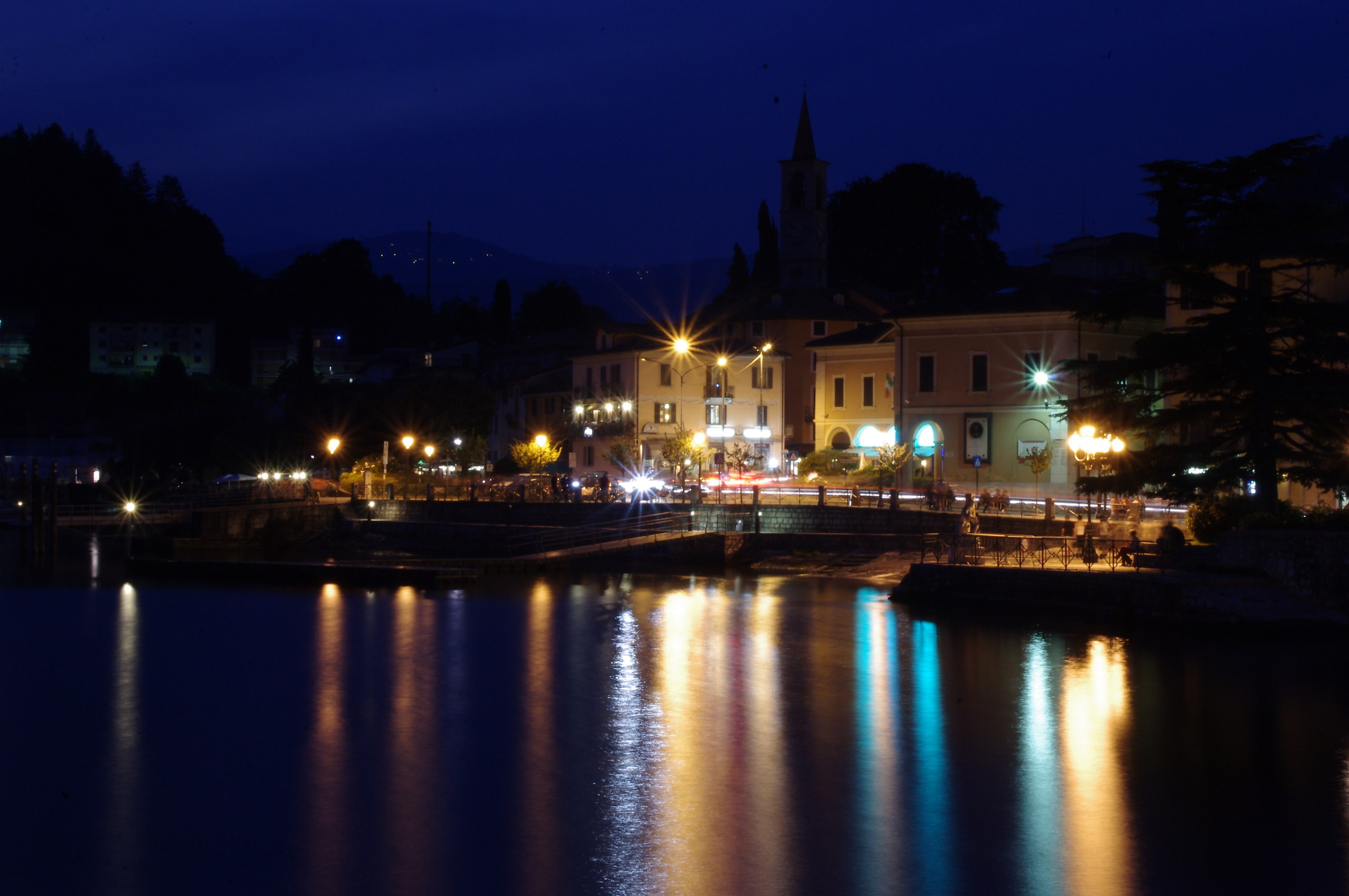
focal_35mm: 72
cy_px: 448
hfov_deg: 28.1
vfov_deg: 18.9
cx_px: 674
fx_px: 2695
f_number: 32
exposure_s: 30
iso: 400
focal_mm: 48
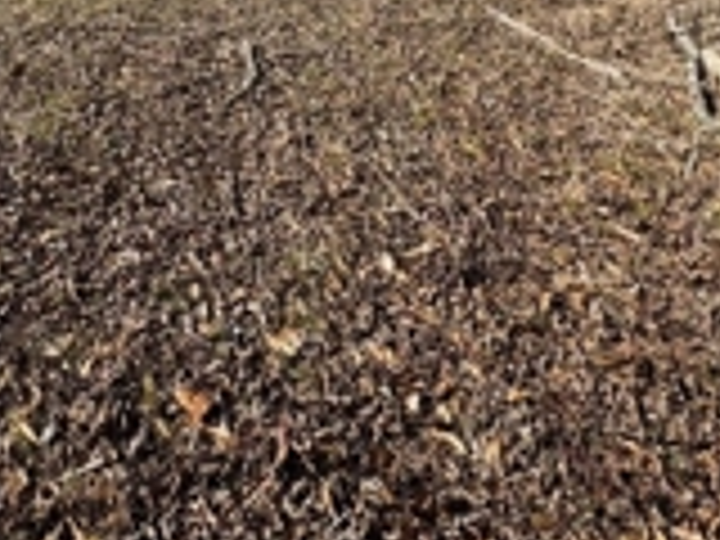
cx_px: 252
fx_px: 728
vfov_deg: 33.1
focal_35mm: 35
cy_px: -112
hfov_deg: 51.8
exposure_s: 1/1420
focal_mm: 2.22
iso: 50
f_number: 2.2
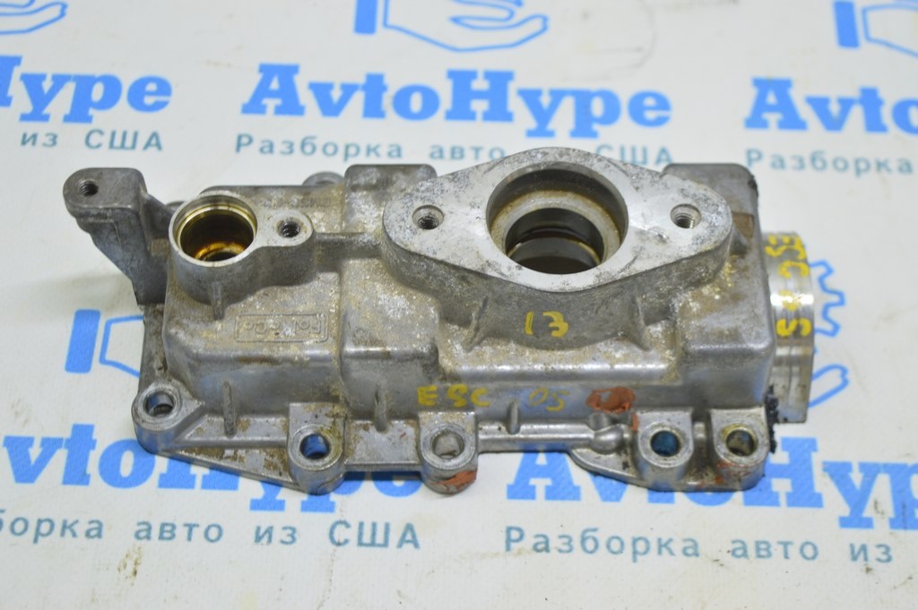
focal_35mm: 68
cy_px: 305
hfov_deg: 29.9
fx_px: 1720
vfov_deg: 20.1
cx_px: 459
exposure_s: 1/20
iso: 400
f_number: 5.6
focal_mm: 45
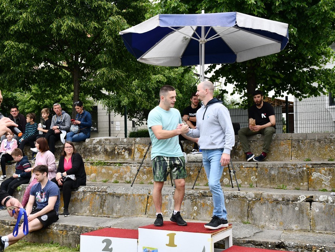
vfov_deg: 29.7
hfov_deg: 38.9
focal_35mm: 49
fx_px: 474
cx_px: 152
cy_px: 127
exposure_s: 1/250
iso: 200
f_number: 6.3
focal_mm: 30
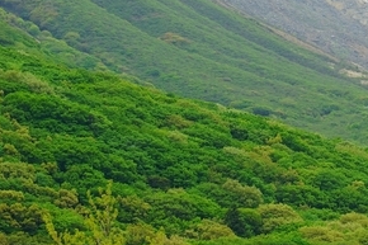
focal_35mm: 290
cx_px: 396
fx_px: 2963
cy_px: -22
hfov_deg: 7.1
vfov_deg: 4.7
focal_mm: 105
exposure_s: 1/160
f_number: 5.6
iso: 100
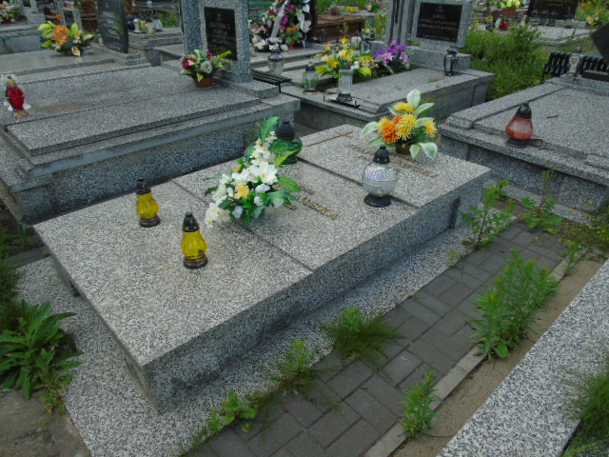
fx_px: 440
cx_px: 304
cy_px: 228
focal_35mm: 25
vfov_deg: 54.9
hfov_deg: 69.4
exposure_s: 1/250
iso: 80
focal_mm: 4.4
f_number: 3.4
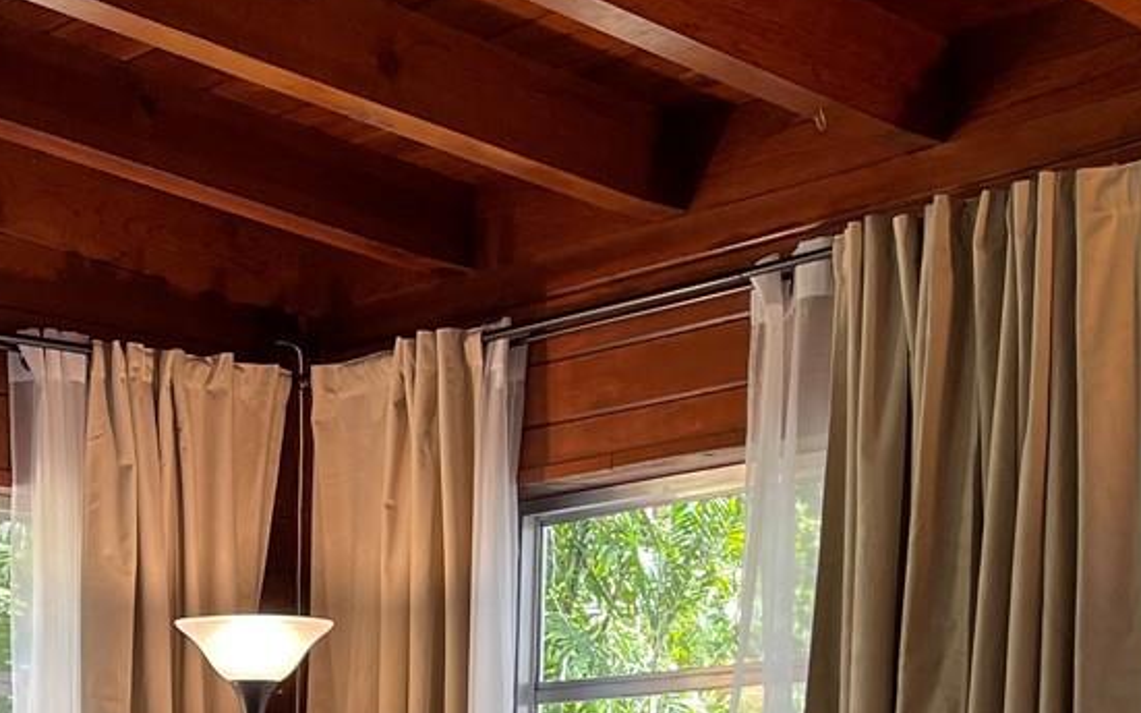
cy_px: 1146
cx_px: 232
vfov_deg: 14.9
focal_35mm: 80
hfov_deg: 25.4
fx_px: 2487
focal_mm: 5.1
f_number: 1.6
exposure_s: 1/120
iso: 125
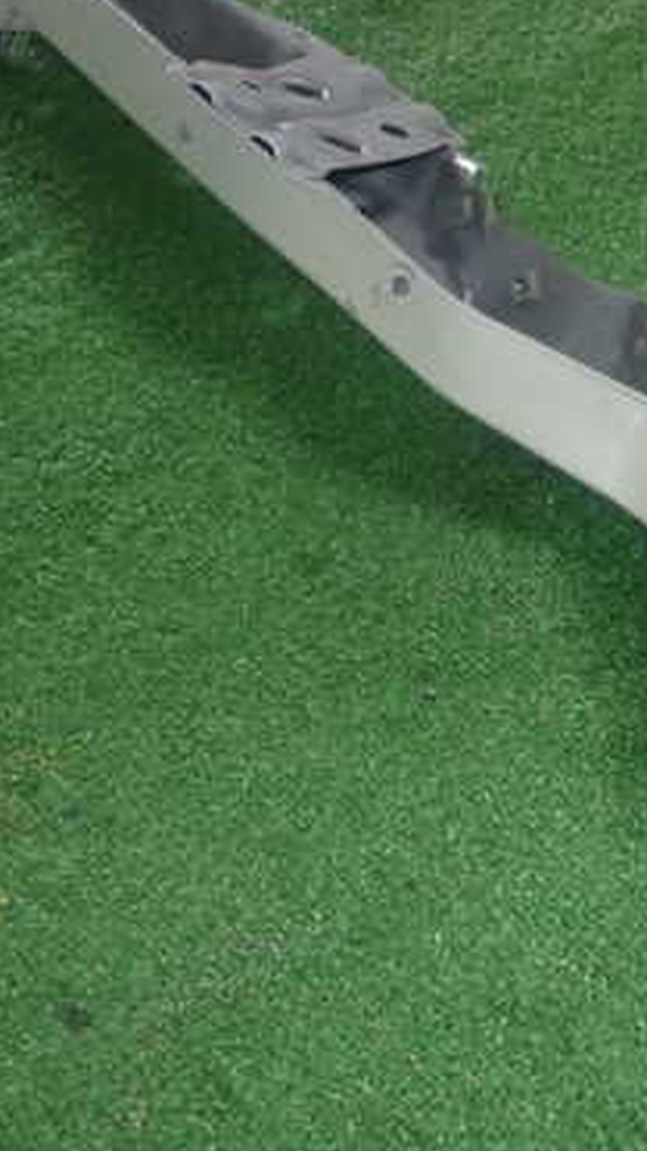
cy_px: 482
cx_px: 722
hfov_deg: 21.4
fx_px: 1617
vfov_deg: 39.1
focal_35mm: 53
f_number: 6.3
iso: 500
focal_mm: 5.4
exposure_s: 1/30
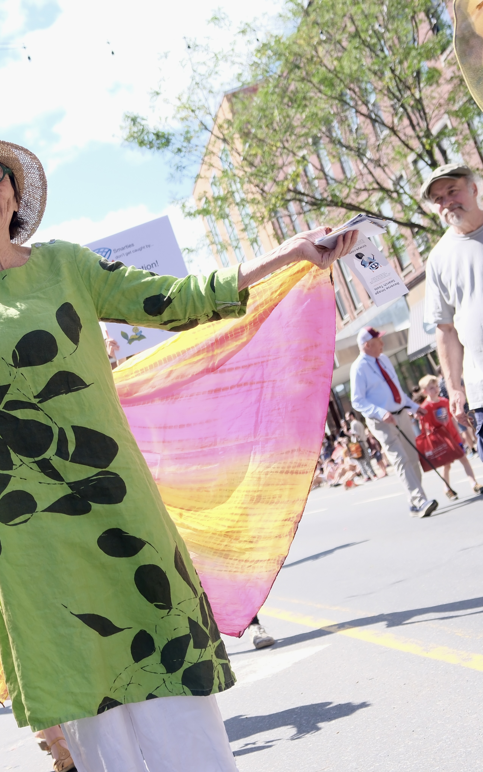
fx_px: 1179
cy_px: 385
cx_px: 37
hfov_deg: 22.5
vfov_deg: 36.3
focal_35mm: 56
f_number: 4
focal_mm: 24.3
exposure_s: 1/640
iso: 320
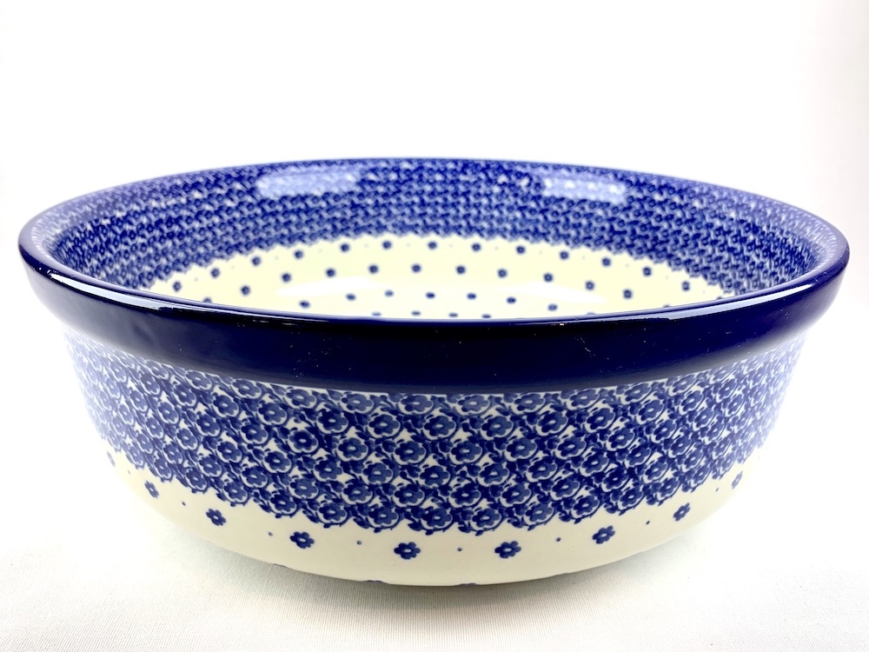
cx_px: 434
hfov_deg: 67.3
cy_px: 326
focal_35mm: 26
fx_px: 653
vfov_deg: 53.1
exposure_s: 1/112
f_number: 1.8
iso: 25
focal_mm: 4.25
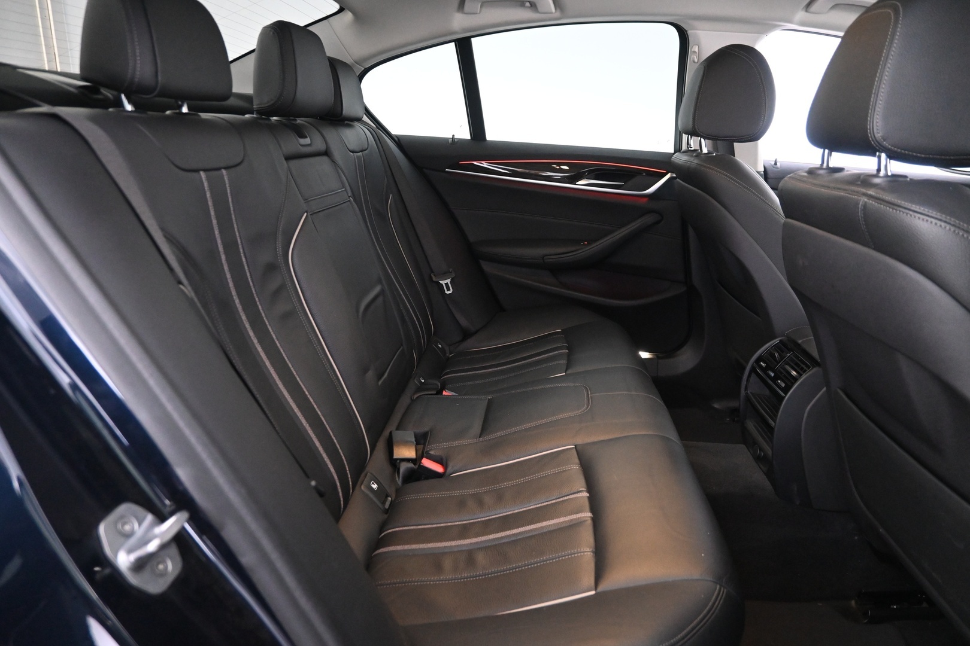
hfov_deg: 73.7
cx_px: 485
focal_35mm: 24
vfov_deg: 53.1
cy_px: 323
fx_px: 647
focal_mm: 16
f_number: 3.5
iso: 4000
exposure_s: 1/25
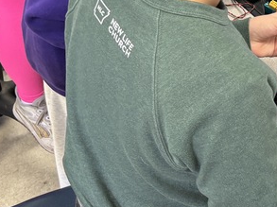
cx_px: 335
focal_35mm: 91
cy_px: -93
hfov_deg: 20.2
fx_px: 727
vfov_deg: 15.1
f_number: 1.6
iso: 125
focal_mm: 5.96
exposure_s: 1/60
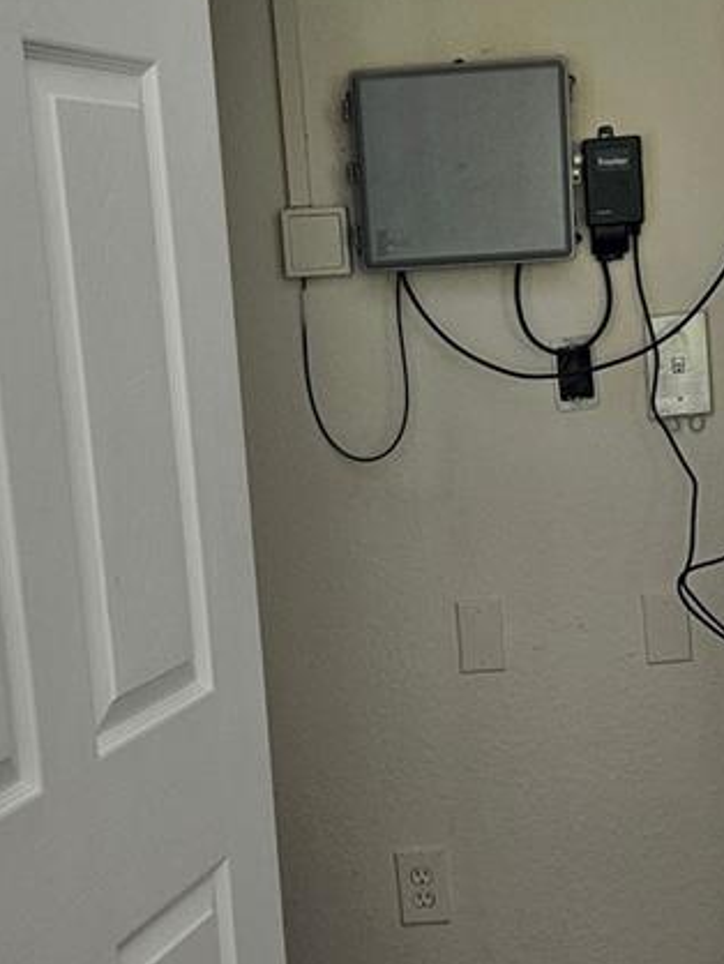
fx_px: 1839
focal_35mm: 66
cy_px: 650
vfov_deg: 29.2
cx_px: 445
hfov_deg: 22.2
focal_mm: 5.4
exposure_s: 1/207
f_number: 1.8
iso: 200
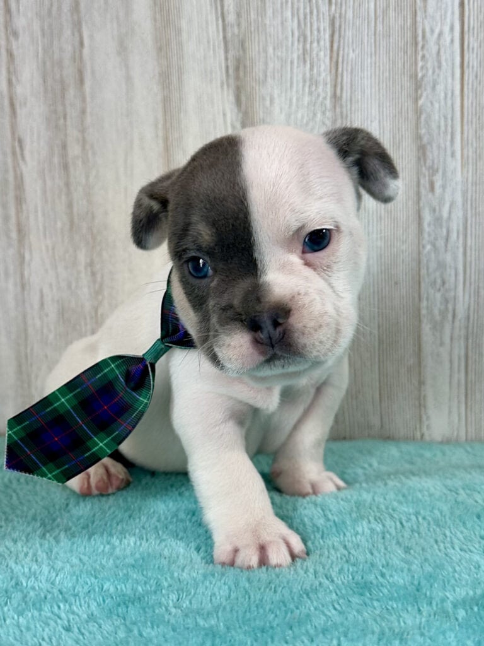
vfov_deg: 71.6
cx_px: 242
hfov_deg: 56.8
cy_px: 323
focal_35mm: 24
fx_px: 447
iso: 125
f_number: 1.78
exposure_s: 1/60
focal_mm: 6.86
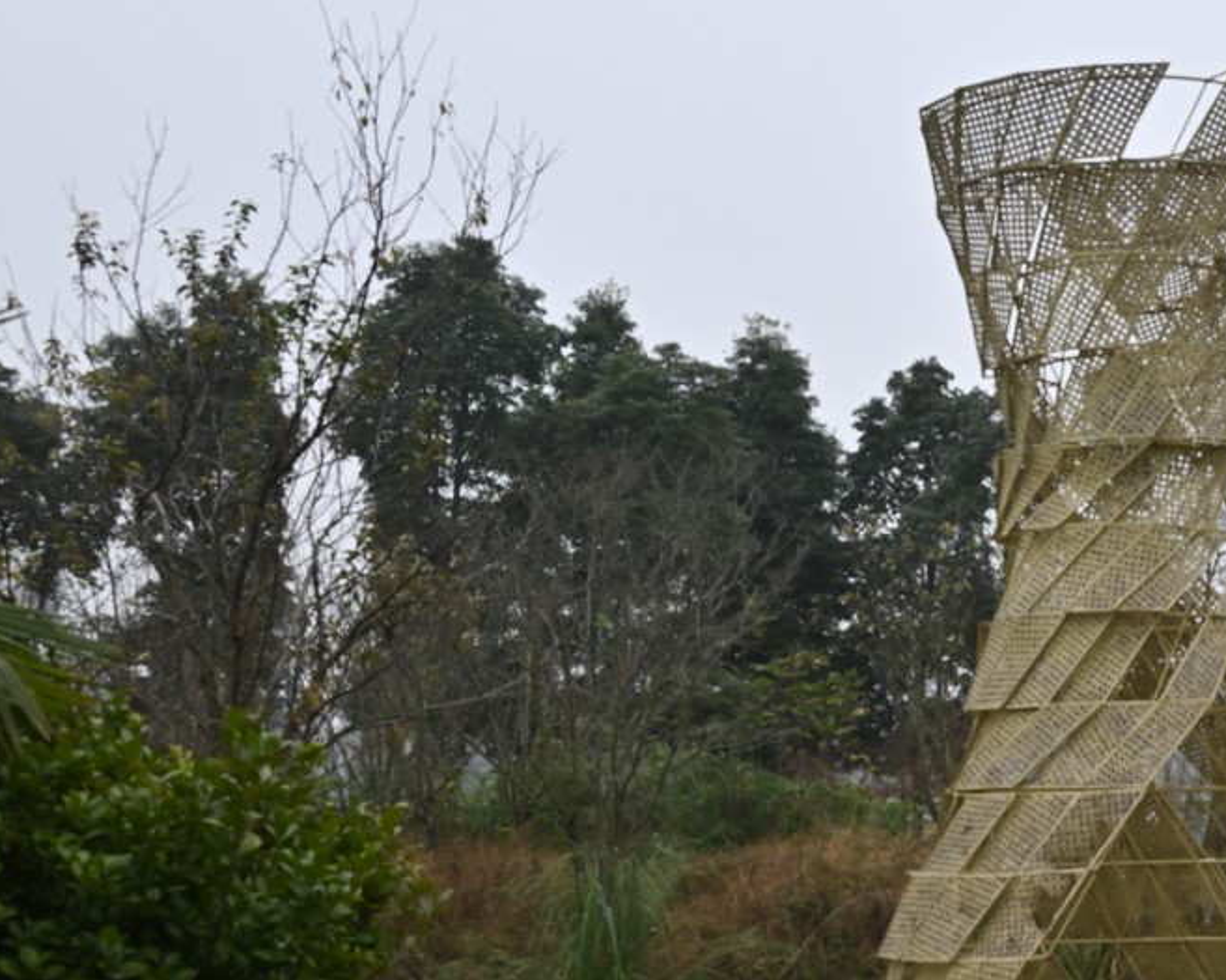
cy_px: 748
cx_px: 1207
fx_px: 2539
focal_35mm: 70
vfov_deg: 21.6
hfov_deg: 25.9
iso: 640
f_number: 10
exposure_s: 1/400
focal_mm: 35
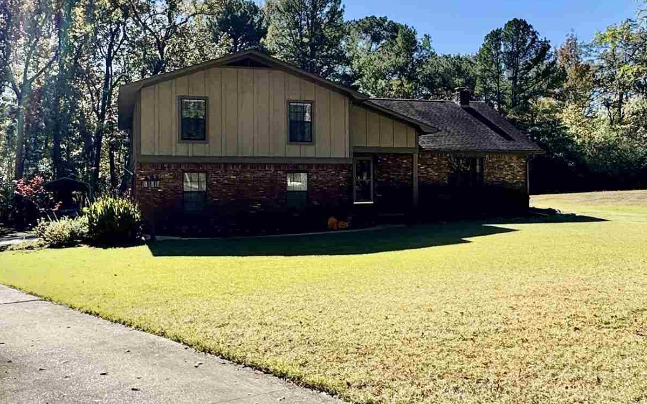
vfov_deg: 33.5
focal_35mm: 38
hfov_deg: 51.5
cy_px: 173
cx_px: 313
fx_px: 670
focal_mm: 2.22
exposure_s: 1/1789
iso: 50
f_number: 2.2
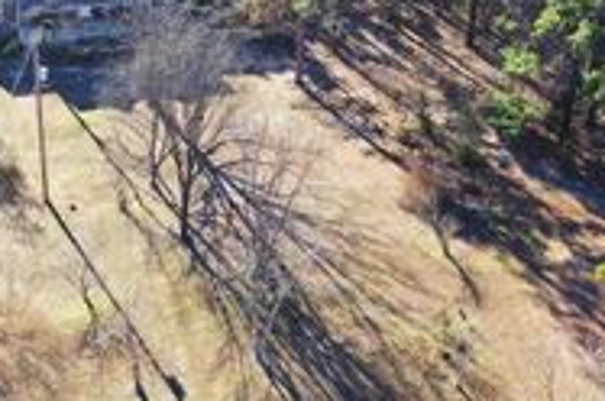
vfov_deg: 18.1
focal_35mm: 75
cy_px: 147
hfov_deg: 27.0
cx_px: 272
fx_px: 1258
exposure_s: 1/320
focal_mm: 10.26
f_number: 2.8
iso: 100
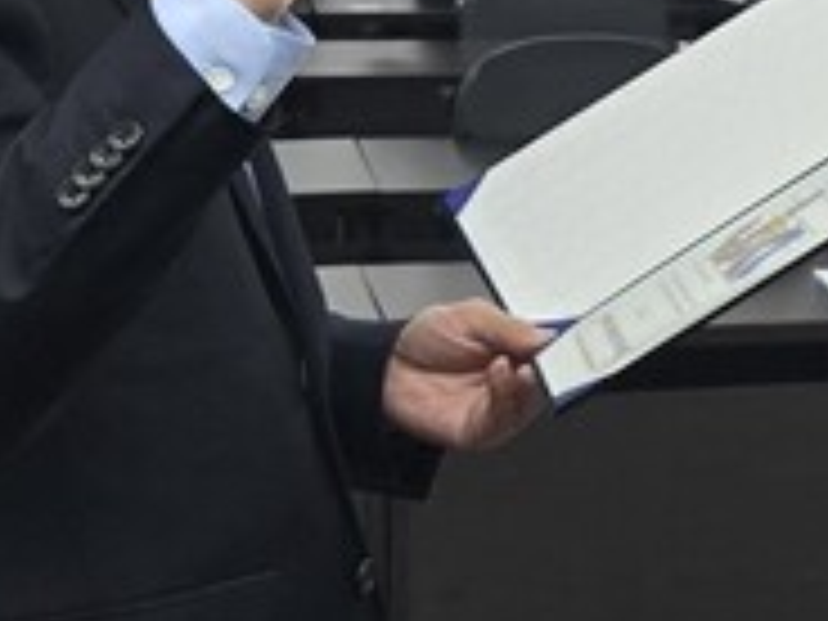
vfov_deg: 9.1
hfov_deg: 11.8
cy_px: -288
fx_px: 3827
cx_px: 1274
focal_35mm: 160
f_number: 1.8
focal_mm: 5.4
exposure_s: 1/120
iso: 125
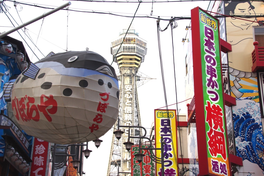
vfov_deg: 24.6
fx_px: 403
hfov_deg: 36.3
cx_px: 132
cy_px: 88
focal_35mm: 55
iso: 400
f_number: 8
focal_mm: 37
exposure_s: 1/100
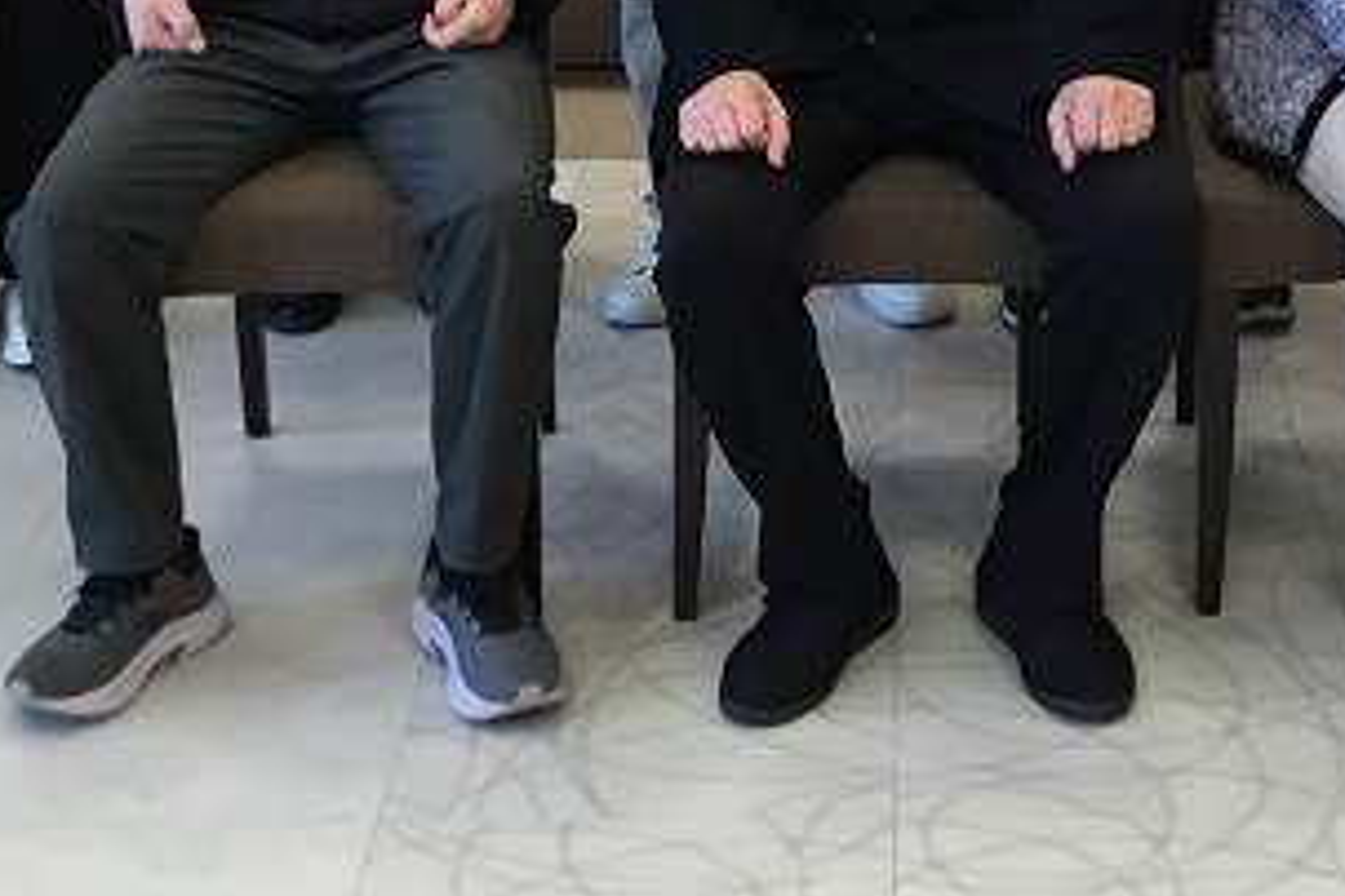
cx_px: 945
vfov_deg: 15.2
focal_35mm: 85
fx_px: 3175
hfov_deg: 23.8
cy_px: -324
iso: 25
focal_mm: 3.3
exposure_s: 1/30
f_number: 2.4
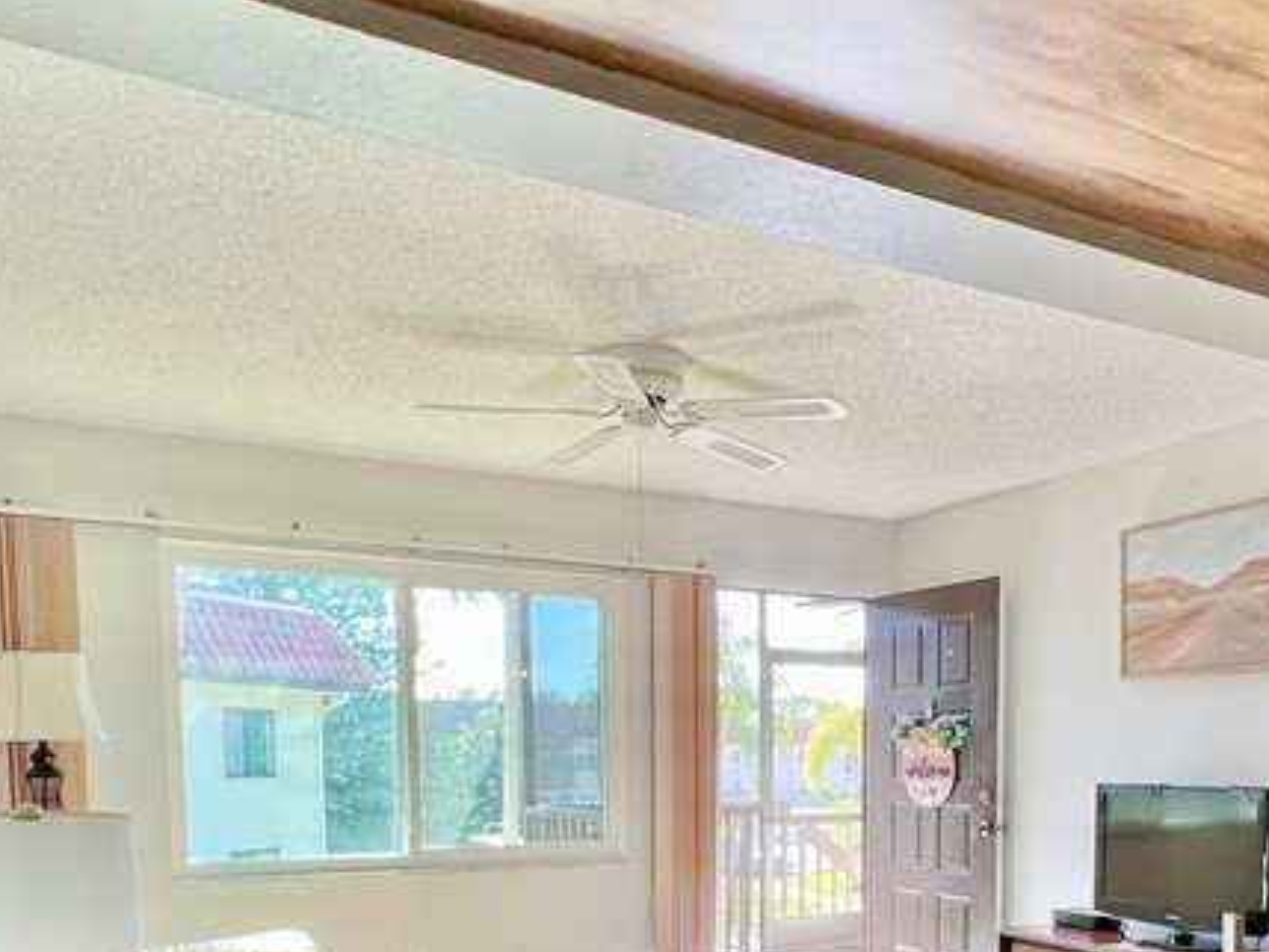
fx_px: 1137
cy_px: 872
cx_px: 787
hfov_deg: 57.7
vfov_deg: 41.5
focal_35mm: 31
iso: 40
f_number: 1.8
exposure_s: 1/120
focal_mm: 1.57
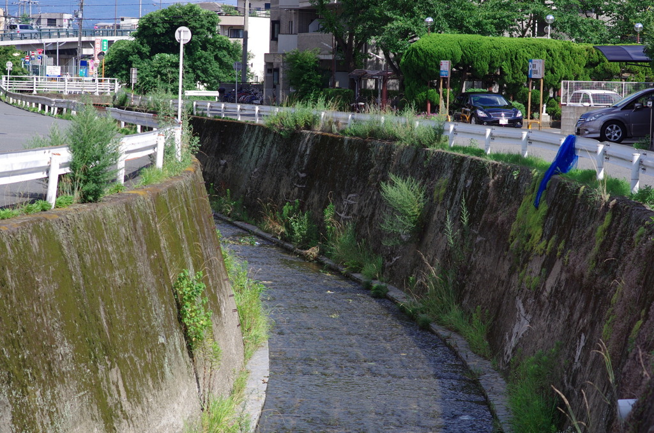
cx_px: 327
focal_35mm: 105
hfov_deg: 19.5
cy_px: 216
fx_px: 1903
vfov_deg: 13.0
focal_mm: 70
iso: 100
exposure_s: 1/400
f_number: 5
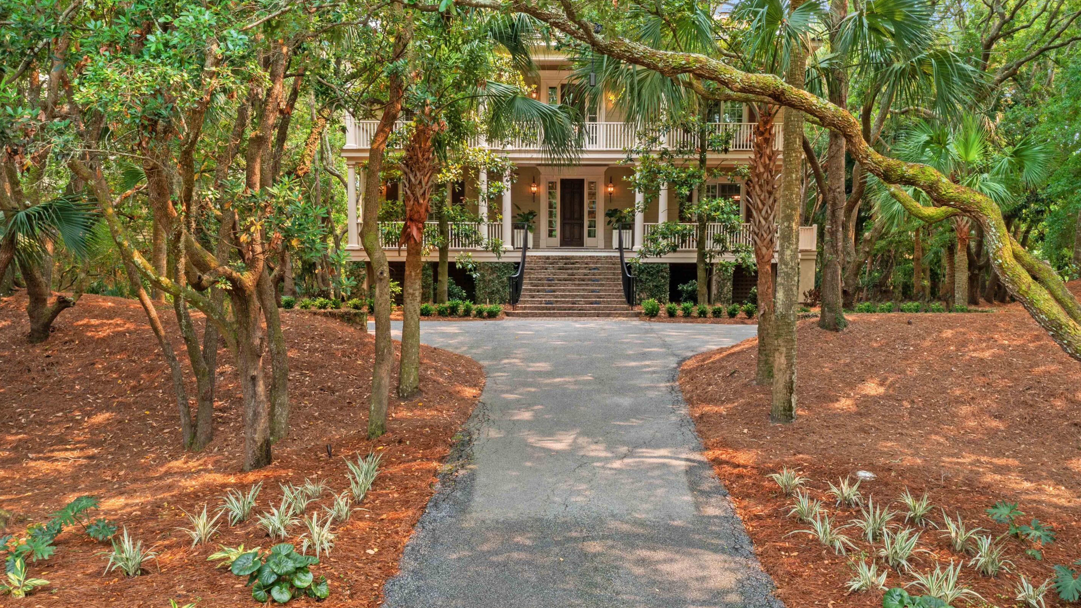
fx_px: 889
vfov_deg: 37.6
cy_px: 238
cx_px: 563
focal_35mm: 31
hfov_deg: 62.6
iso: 100
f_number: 8
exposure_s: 1/15
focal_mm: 10.26
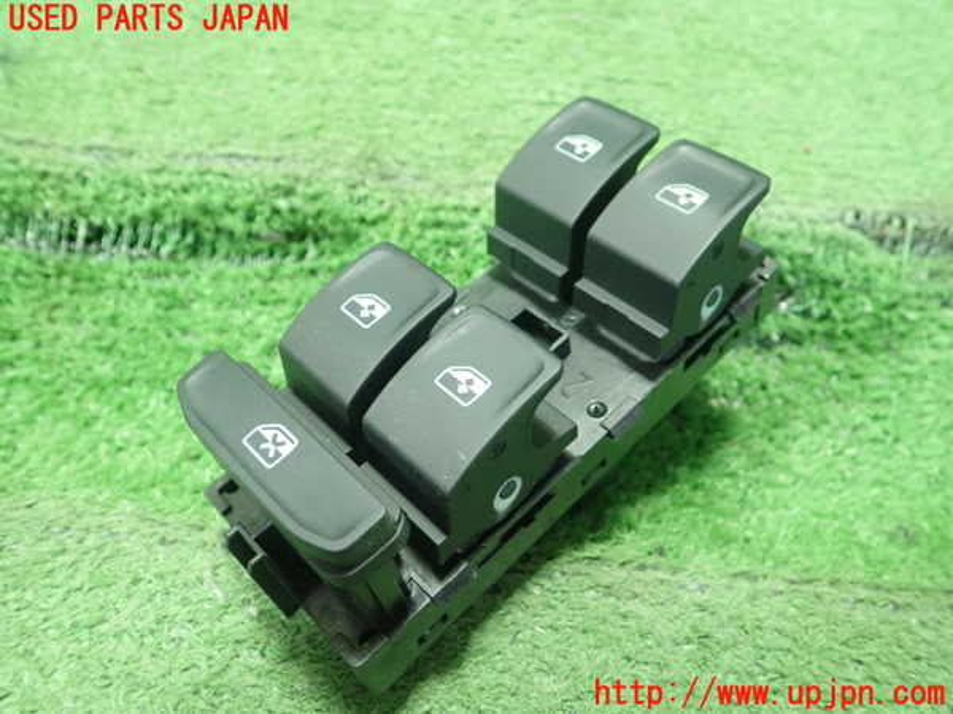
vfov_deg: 46.8
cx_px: 476
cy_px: 357
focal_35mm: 30
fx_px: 826
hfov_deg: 60.0
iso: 800
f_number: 2.3
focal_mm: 5.5
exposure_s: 1/100
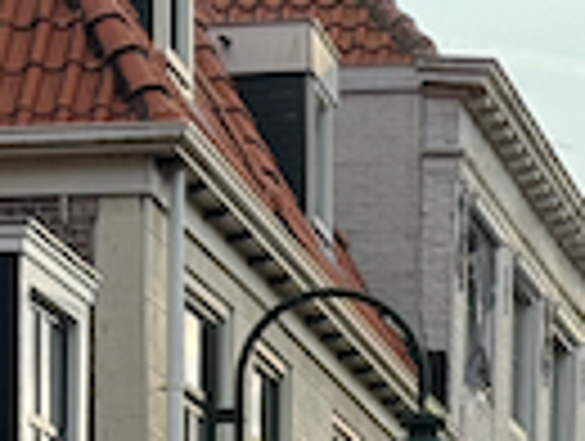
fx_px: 3996
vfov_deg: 6.2
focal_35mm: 236
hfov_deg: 8.3
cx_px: 734
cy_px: 846
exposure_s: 1/1980
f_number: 1.78
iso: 100
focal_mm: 6.76
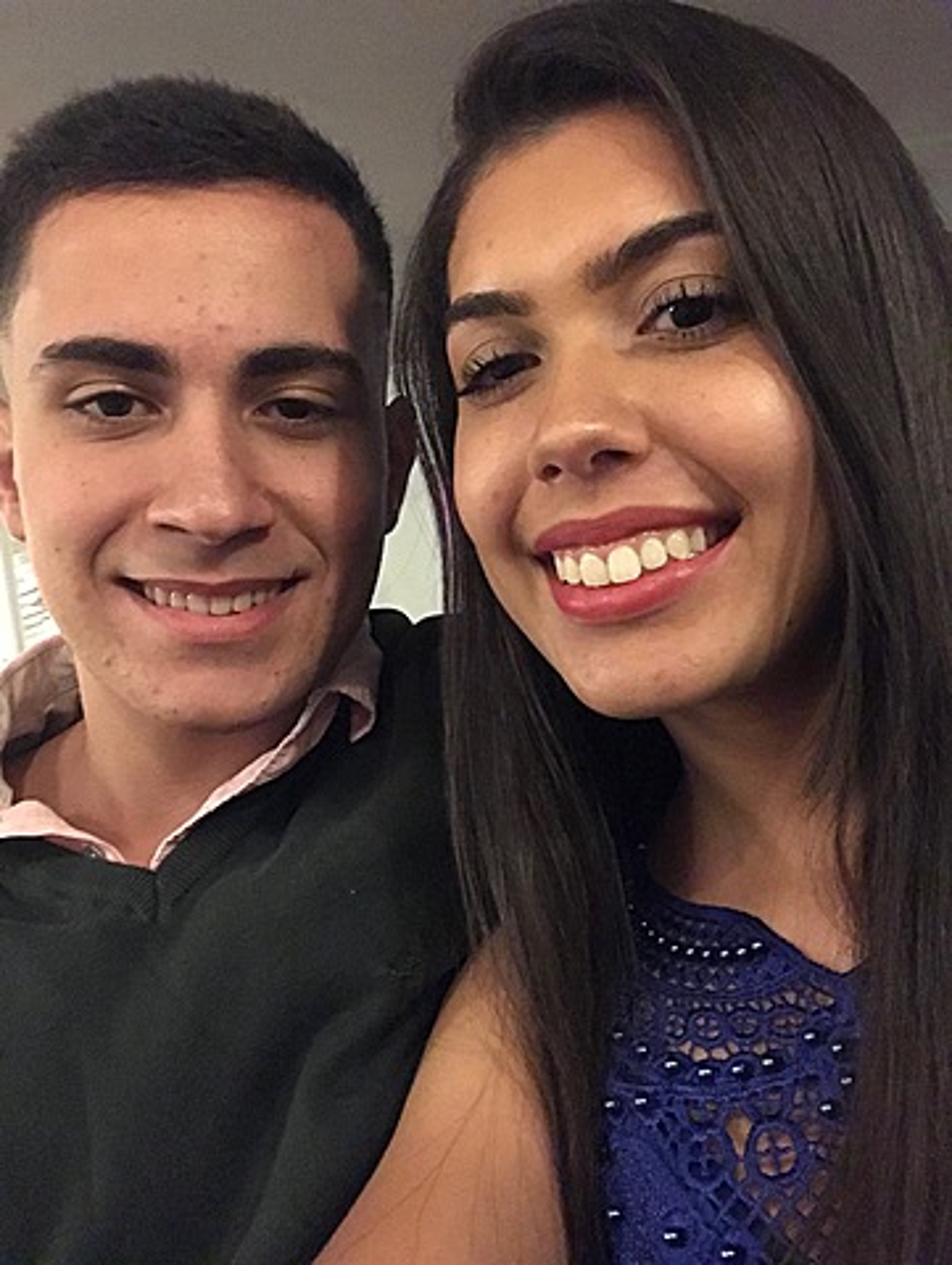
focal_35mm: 32
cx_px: 476
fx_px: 1171
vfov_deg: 56.8
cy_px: 632
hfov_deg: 44.2
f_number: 2.2
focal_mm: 2.87
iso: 800
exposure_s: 1/15
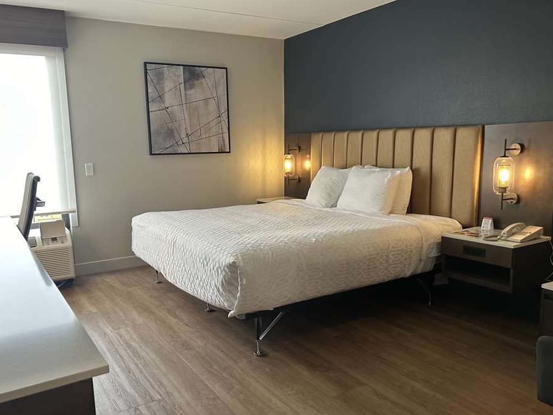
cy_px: 224
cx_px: 267
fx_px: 479
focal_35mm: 30
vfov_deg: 46.8
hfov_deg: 59.9
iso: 125
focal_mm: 5.7
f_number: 1.5
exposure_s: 1/60
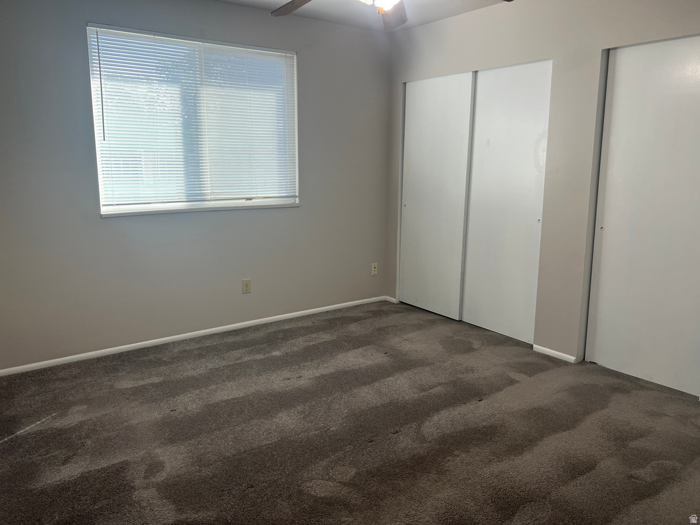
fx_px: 526
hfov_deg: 67.3
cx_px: 350
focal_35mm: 26
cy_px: 262
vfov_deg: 53.1
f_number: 1.5
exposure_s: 1/166
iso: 50
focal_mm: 5.7
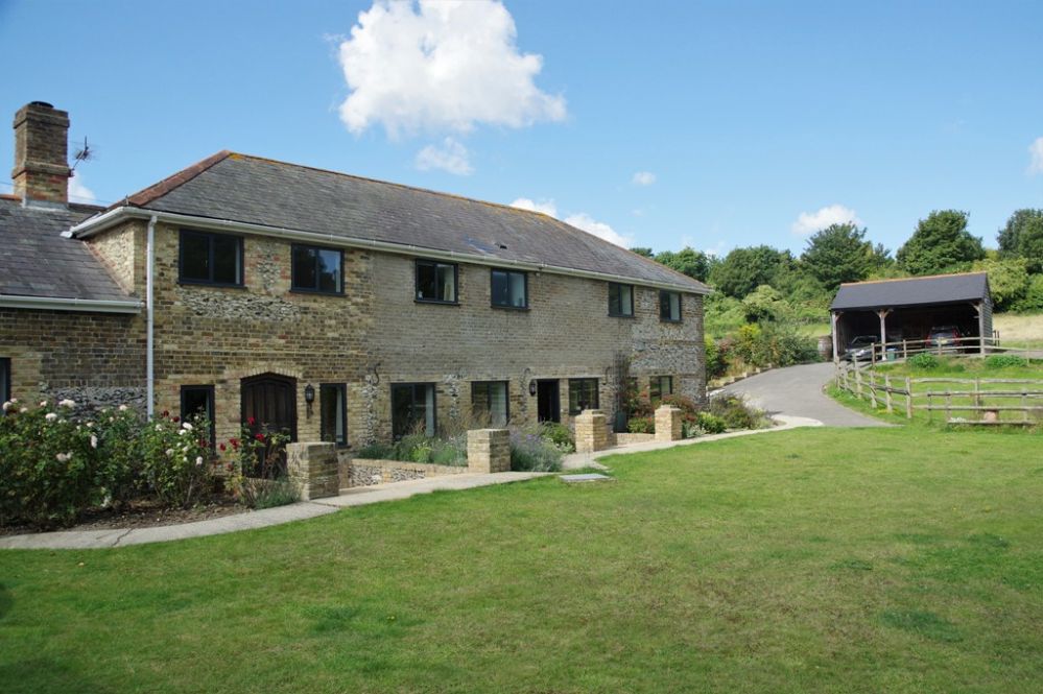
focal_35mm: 27
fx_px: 782
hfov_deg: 67.4
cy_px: 347
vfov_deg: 47.9
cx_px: 522
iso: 320
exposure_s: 1/320
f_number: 8
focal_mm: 18
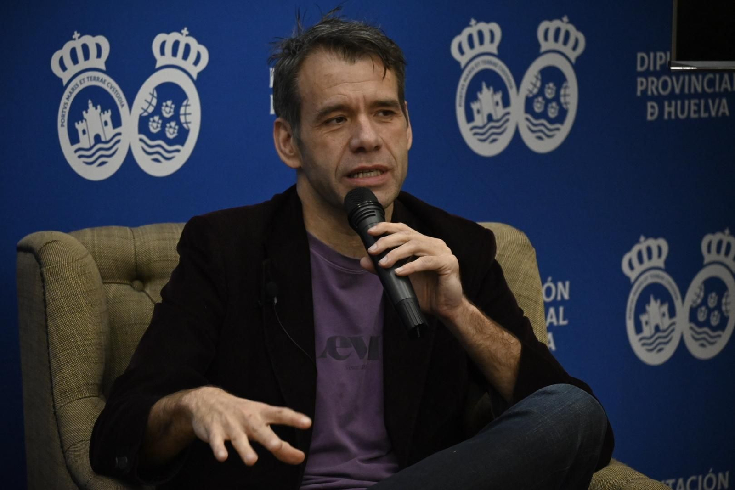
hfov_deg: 11.0
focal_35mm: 188
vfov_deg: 7.3
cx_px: 368
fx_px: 3828
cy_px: 245
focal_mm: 125
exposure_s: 1/200
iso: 5000
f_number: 5.3
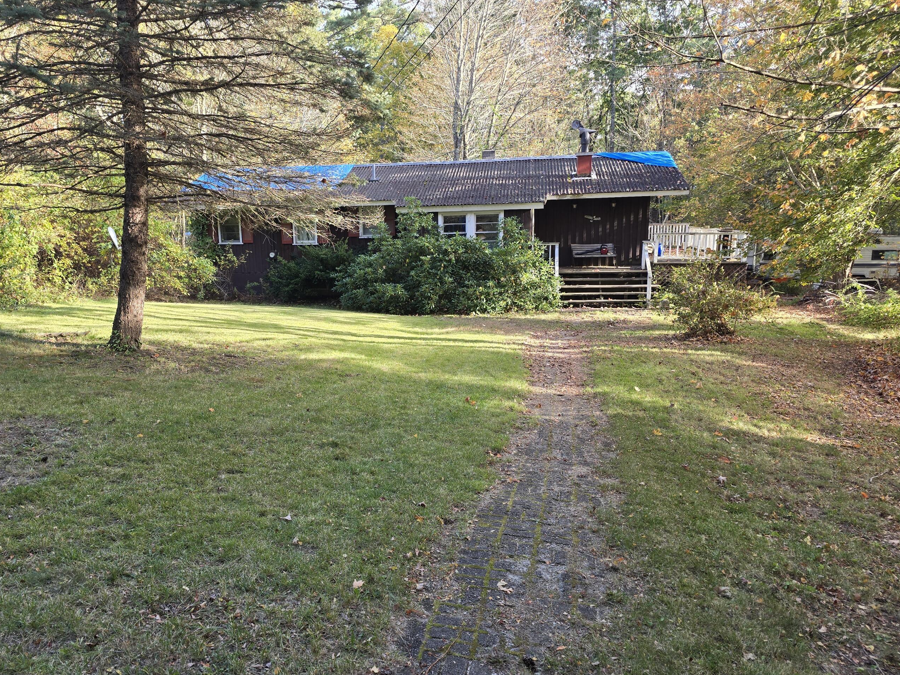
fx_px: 702
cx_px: 406
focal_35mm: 27
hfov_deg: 65.2
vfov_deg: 51.3
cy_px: 373
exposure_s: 1/180
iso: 50
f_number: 1.7
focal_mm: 6.3
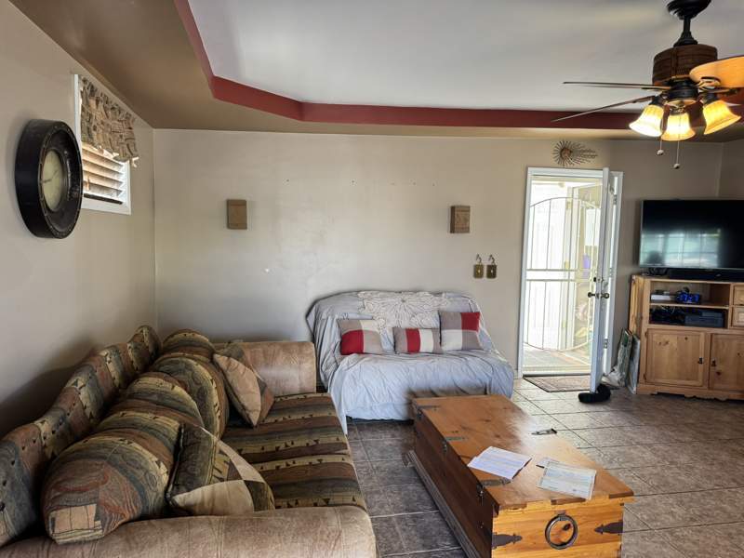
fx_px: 516
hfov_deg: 71.6
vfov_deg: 56.8
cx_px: 372
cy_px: 279
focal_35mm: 24
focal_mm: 6.76
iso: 160
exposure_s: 1/120
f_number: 1.78
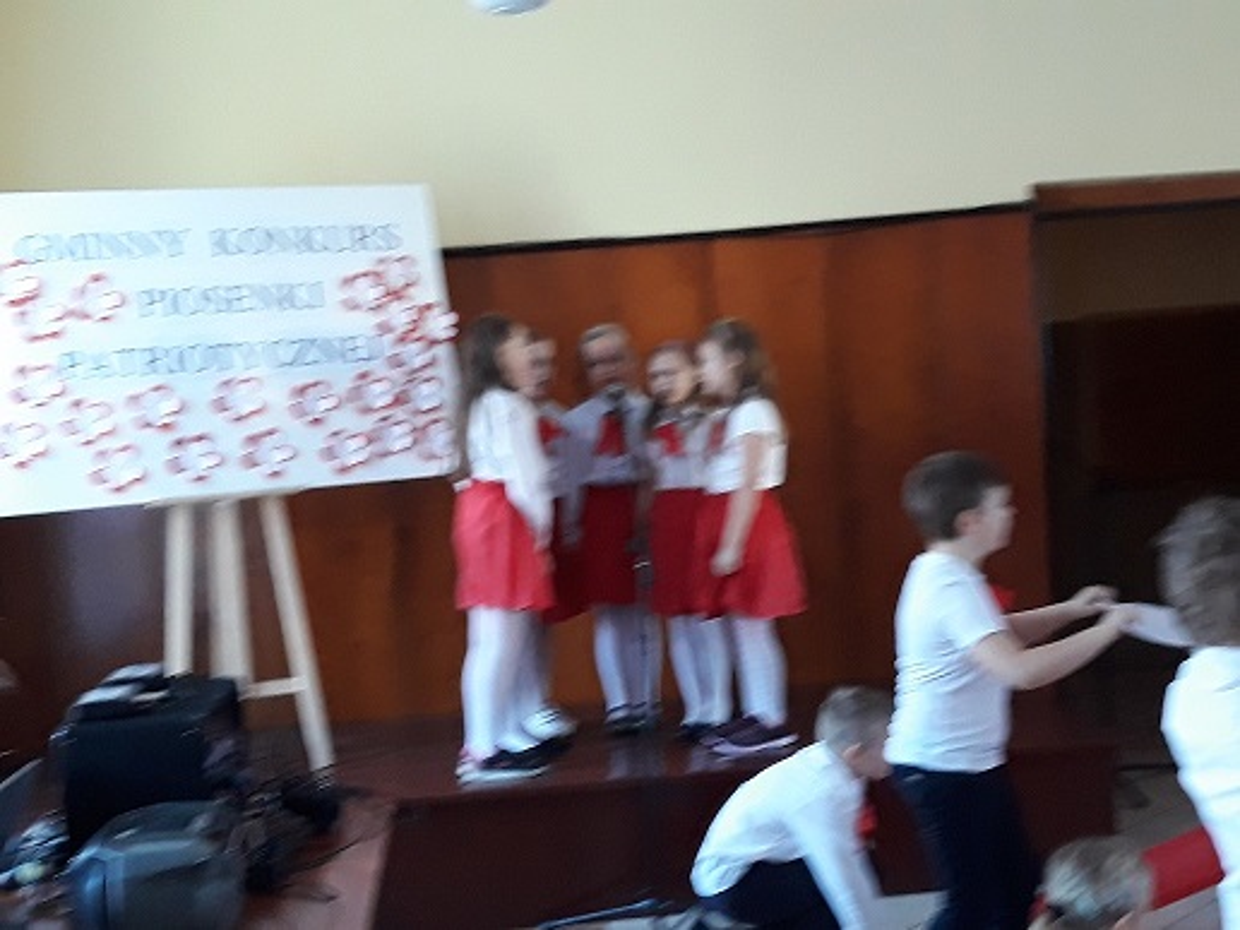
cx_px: 620
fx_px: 967
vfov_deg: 51.4
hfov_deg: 65.3
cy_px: 465
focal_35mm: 27
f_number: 1.7
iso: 200
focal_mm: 3.71
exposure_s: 1/33
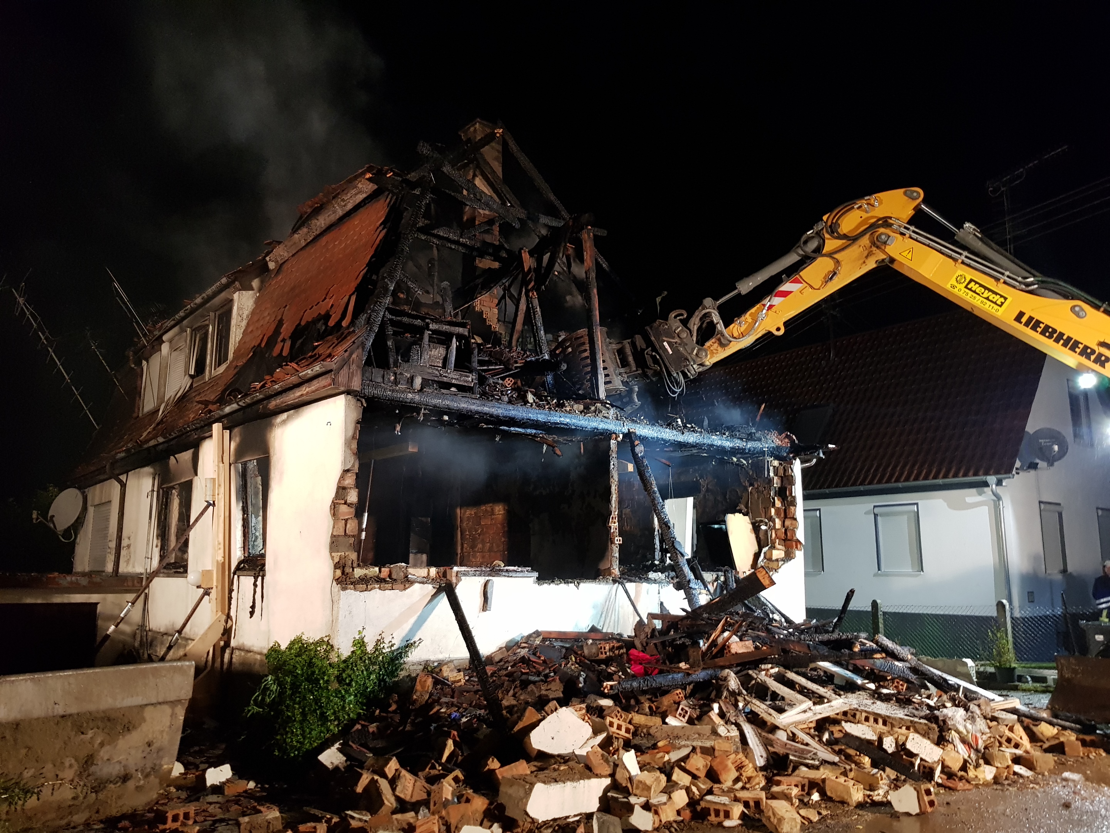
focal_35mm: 26
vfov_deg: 53.1
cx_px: 555
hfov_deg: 67.3
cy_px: 416
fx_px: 834
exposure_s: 1/25
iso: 250
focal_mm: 4.2
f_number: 1.7
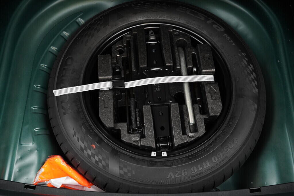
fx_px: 294
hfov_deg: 53.2
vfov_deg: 36.8
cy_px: 98
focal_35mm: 36
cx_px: 147
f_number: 5.6
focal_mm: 24
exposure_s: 1/50
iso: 1000
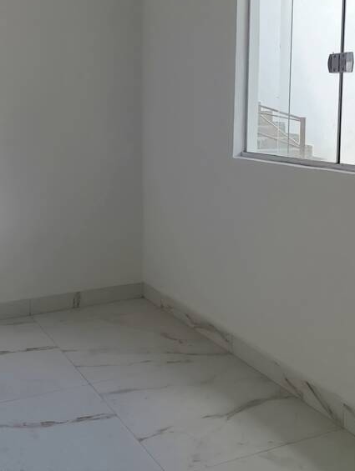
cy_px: 176
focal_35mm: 44
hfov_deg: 32.8
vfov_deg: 42.6
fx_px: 601
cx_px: 139
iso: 160
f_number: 1.6
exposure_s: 1/120
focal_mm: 6.14
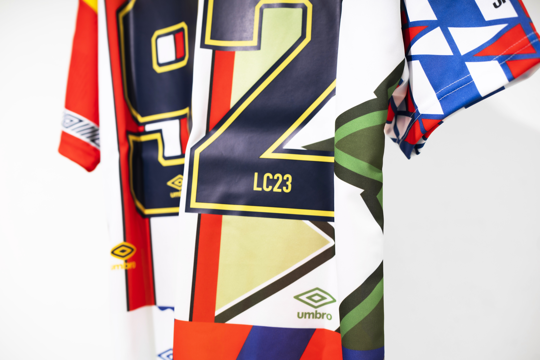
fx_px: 525
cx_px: 270
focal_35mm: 35
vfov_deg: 37.9
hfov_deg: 54.4
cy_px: 180
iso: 100
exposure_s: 1/160
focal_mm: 35
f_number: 2.8
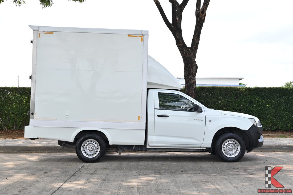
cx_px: 146
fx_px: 391
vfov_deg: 28.1
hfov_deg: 41.1
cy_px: 98
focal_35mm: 48
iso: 200
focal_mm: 32
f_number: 6.7
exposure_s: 1/350
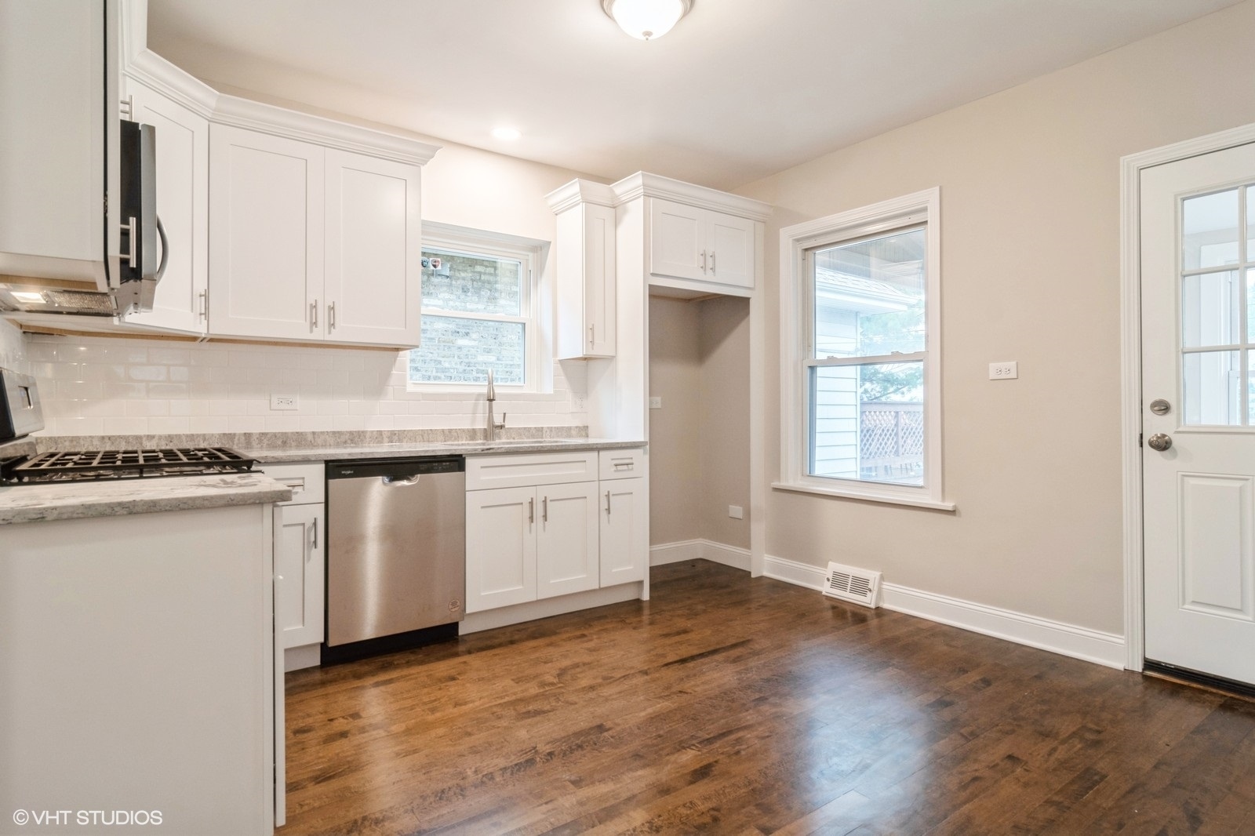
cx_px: 628
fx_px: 627
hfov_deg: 90.0
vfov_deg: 67.4
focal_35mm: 18
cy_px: 418
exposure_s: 1/4
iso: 200
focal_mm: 12
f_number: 8
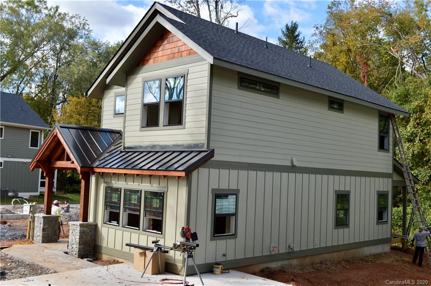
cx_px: 216
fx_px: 466
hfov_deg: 49.6
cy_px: 143
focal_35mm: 39
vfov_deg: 34.1
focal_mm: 26
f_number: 6.3
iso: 100
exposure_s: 1/160
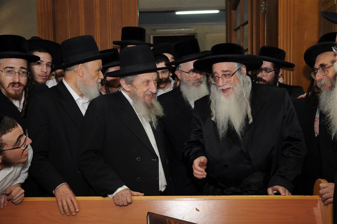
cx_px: 168
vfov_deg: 31.8
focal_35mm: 42
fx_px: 393
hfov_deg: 46.5
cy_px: 112
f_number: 4
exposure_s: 1/60
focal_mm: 28
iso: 250
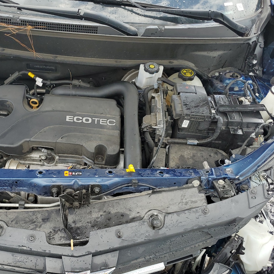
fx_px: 340
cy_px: 164
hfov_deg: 43.0
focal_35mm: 38
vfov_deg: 43.6
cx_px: 83
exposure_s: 1/625
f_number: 1.5
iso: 50
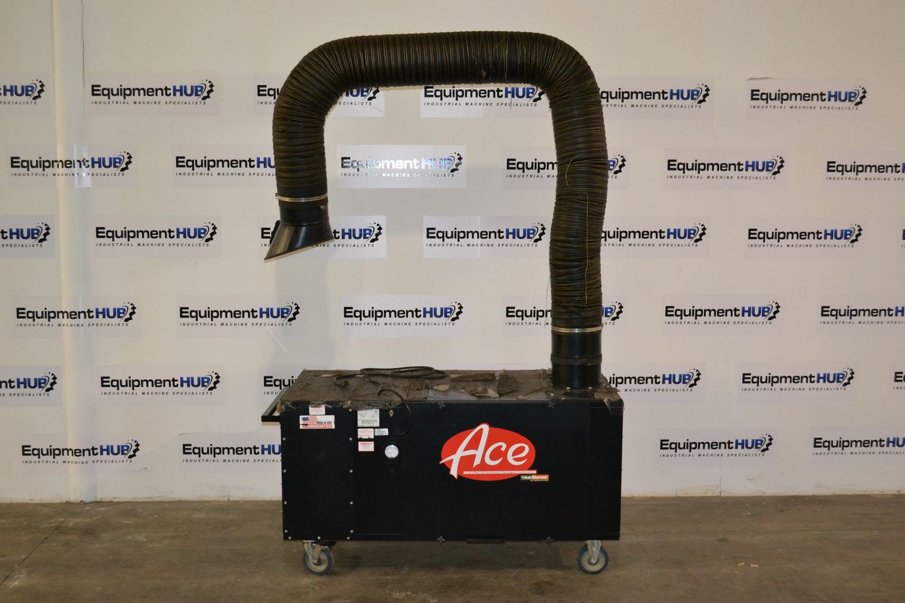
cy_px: 302
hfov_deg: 49.6
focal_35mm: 39
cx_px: 452
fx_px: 980
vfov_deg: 34.2
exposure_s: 1/60
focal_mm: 26
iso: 1600
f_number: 4.2
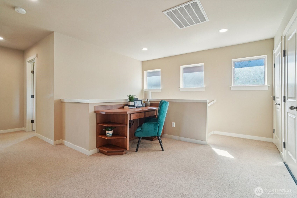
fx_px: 132
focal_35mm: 16
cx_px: 148
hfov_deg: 96.7
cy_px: 99
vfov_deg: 73.7
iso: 1600
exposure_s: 1/125
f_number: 8
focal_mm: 16
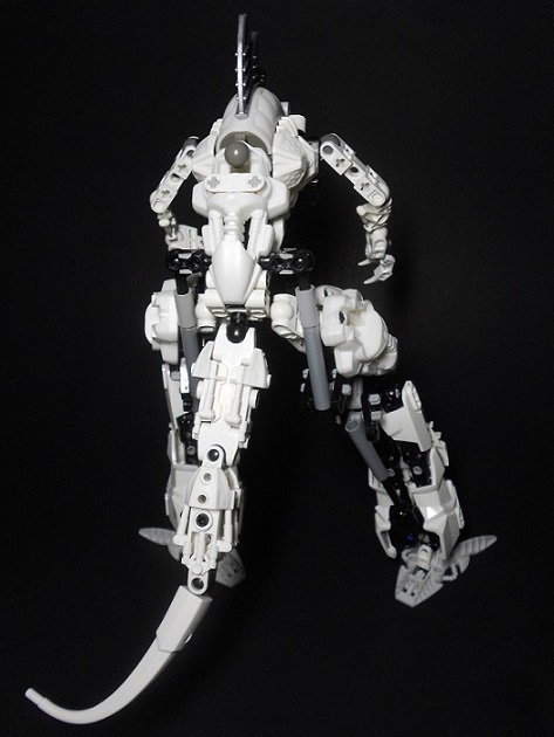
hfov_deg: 48.3
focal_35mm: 29
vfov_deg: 61.6
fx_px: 618
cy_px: 368
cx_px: 277
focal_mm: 5.1
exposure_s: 1/30
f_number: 3.4
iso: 125
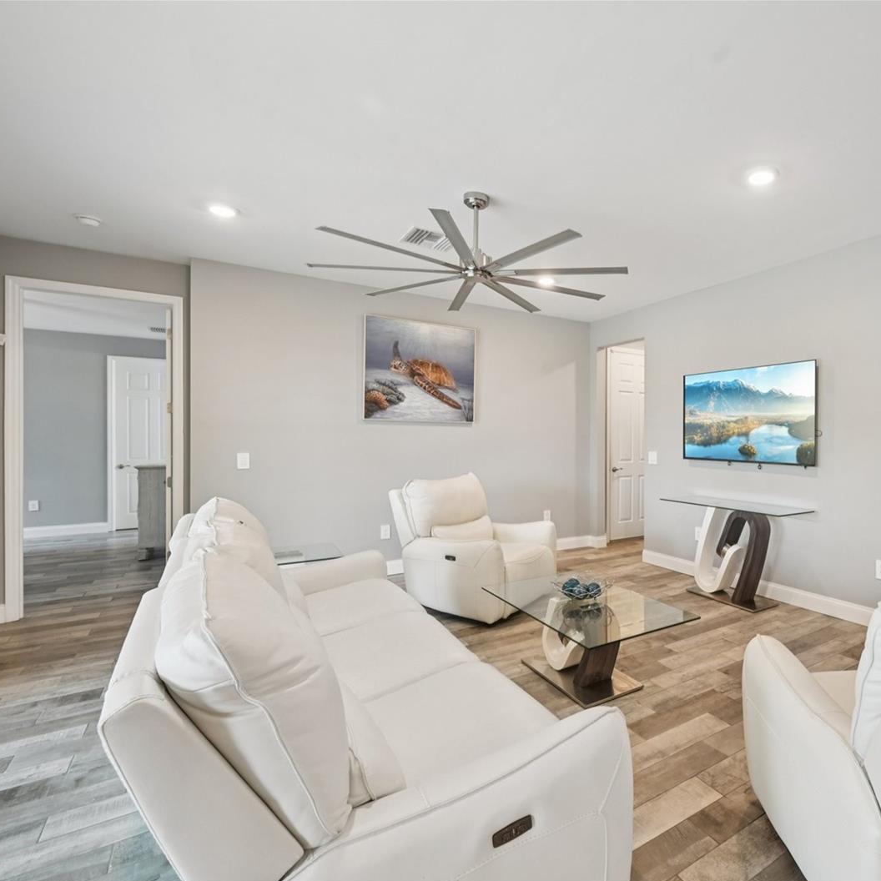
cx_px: 607
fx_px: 518
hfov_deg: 77.4
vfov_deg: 80.7
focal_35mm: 18
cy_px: 443
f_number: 8
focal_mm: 14
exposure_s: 1/13
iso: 400
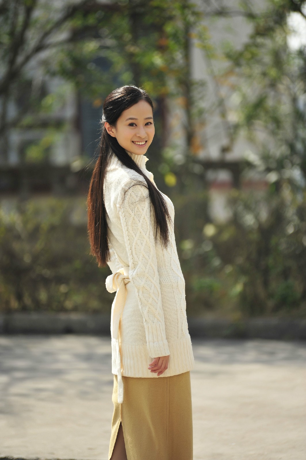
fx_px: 2554
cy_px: 230
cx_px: 153
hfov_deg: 6.9
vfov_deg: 10.3
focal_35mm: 200
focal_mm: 200
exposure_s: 1/3200
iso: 320
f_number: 2.8
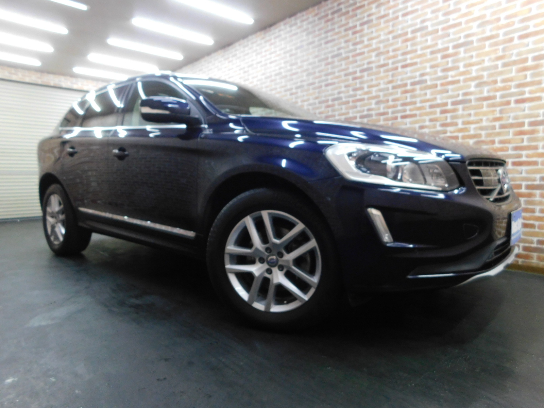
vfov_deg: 58.9
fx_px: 361
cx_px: 272
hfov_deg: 73.9
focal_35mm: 23
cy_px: 204
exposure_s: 1/25
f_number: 3
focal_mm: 4
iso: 400
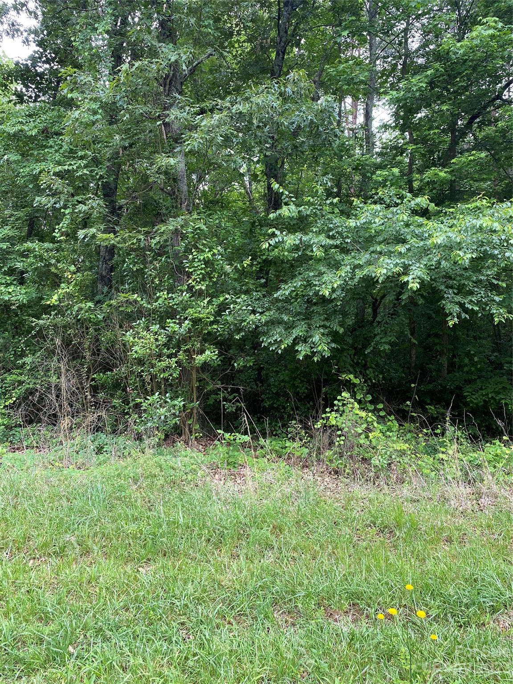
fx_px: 514
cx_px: 256
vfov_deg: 67.3
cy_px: 342
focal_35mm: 26
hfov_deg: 53.1
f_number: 1.8
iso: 80
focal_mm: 4.25
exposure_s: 1/122
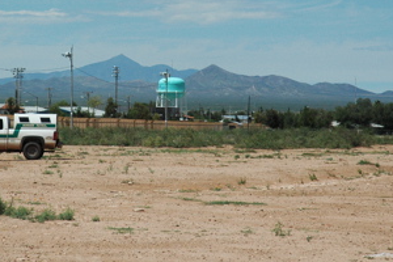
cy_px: 65
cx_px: 128
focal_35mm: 168
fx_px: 1834
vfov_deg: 8.2
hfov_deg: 12.2
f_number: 13
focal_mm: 70
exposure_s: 1/1250
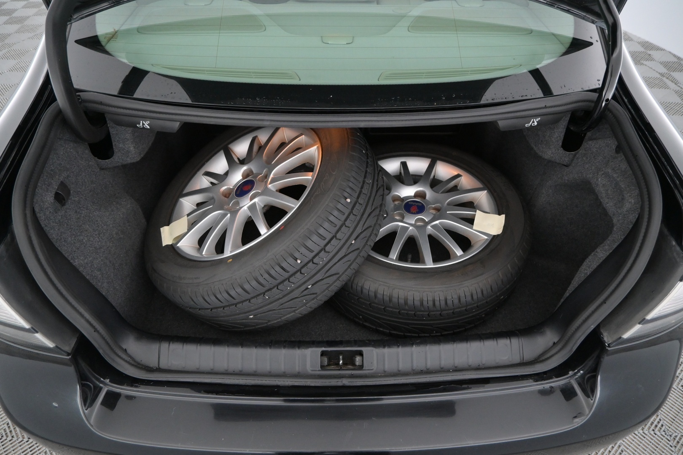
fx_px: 455
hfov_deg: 73.7
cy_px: 228
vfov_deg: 53.1
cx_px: 342
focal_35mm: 24
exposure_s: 1/60
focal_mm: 16
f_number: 4
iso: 2500
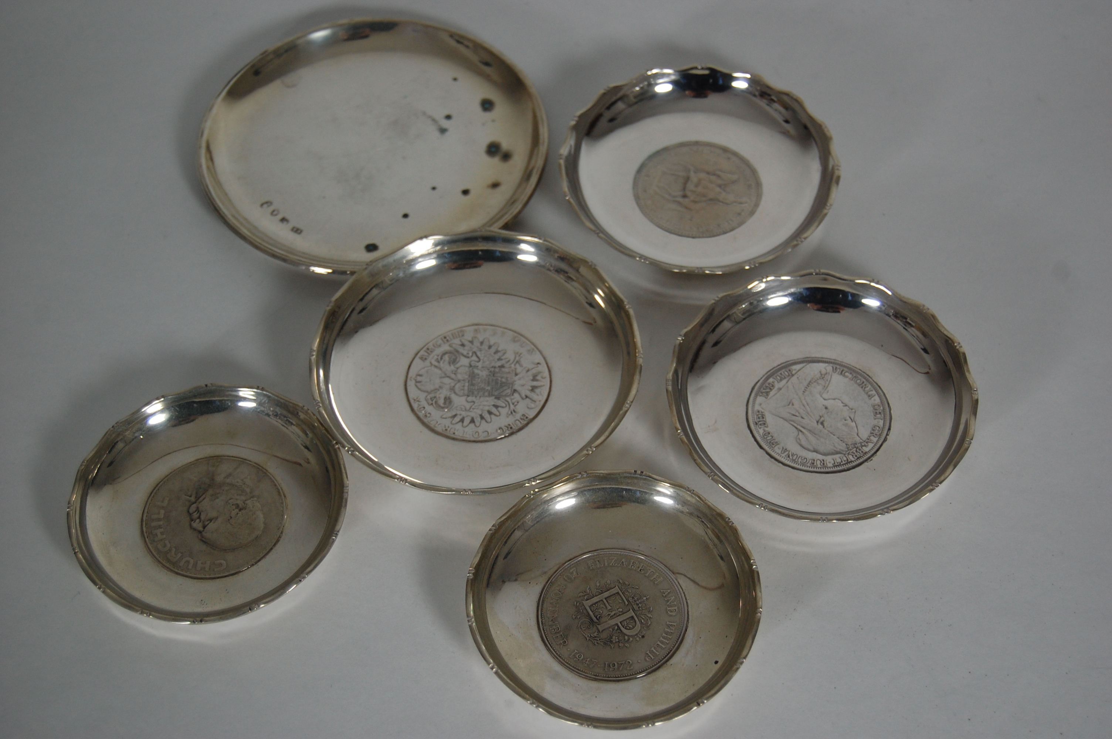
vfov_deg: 21.5
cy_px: 370
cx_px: 556
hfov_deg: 31.9
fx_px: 1944
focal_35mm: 63
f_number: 5.3
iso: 400
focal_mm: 42
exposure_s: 1/80
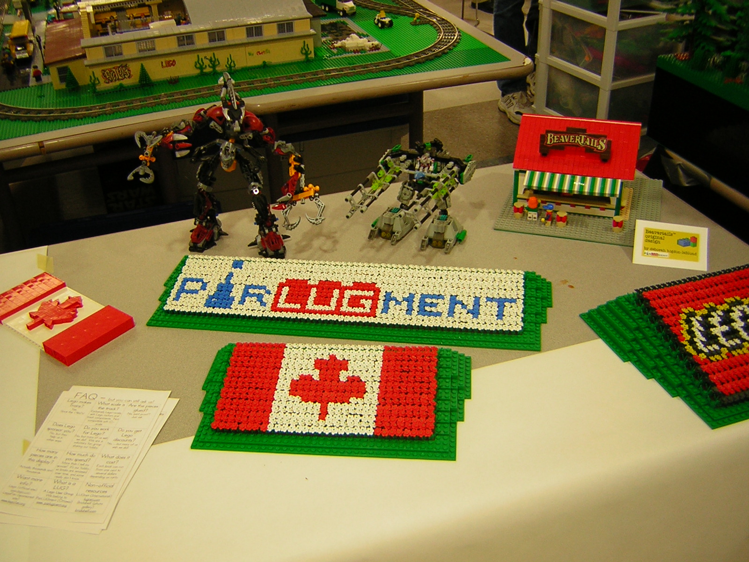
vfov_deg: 39.7
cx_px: 374
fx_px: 779
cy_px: 281
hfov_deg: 51.4
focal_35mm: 36
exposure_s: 1/11.7
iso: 50
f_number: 2.6
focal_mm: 4.7
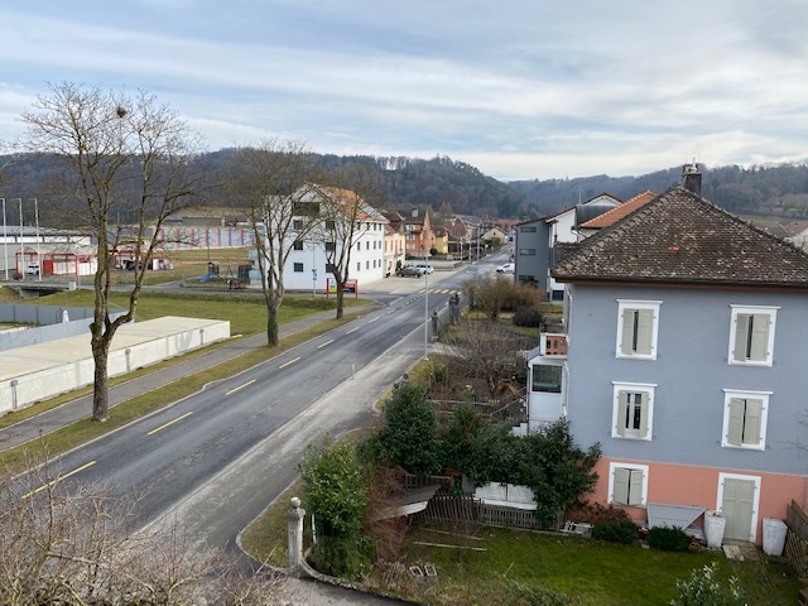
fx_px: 607
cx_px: 404
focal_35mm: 26
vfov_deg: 53.1
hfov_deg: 67.3
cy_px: 303
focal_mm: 4.25
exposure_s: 1/2141
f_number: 1.8
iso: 32
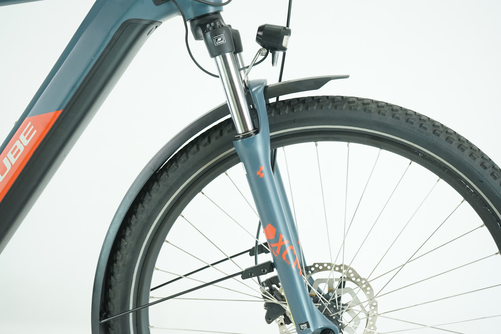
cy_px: 167
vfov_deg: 28.1
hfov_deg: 41.1
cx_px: 250
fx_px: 668
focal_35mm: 48
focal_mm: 48
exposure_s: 1/200
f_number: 5.6
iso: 2500
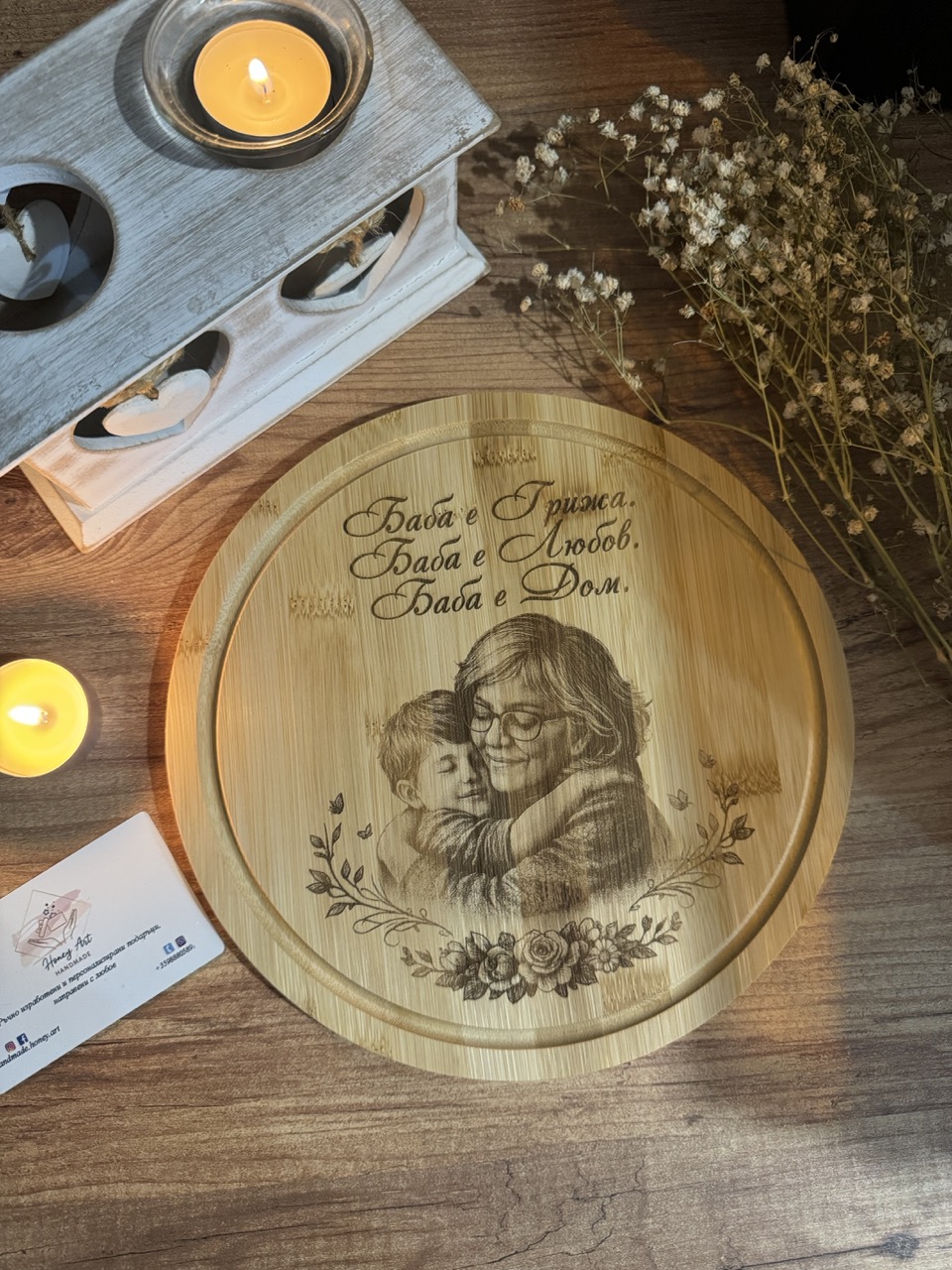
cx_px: 476
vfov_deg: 71.6
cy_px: 635
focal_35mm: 24
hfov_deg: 56.8
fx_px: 880
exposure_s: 1/60
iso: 640
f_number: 1.78
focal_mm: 6.76
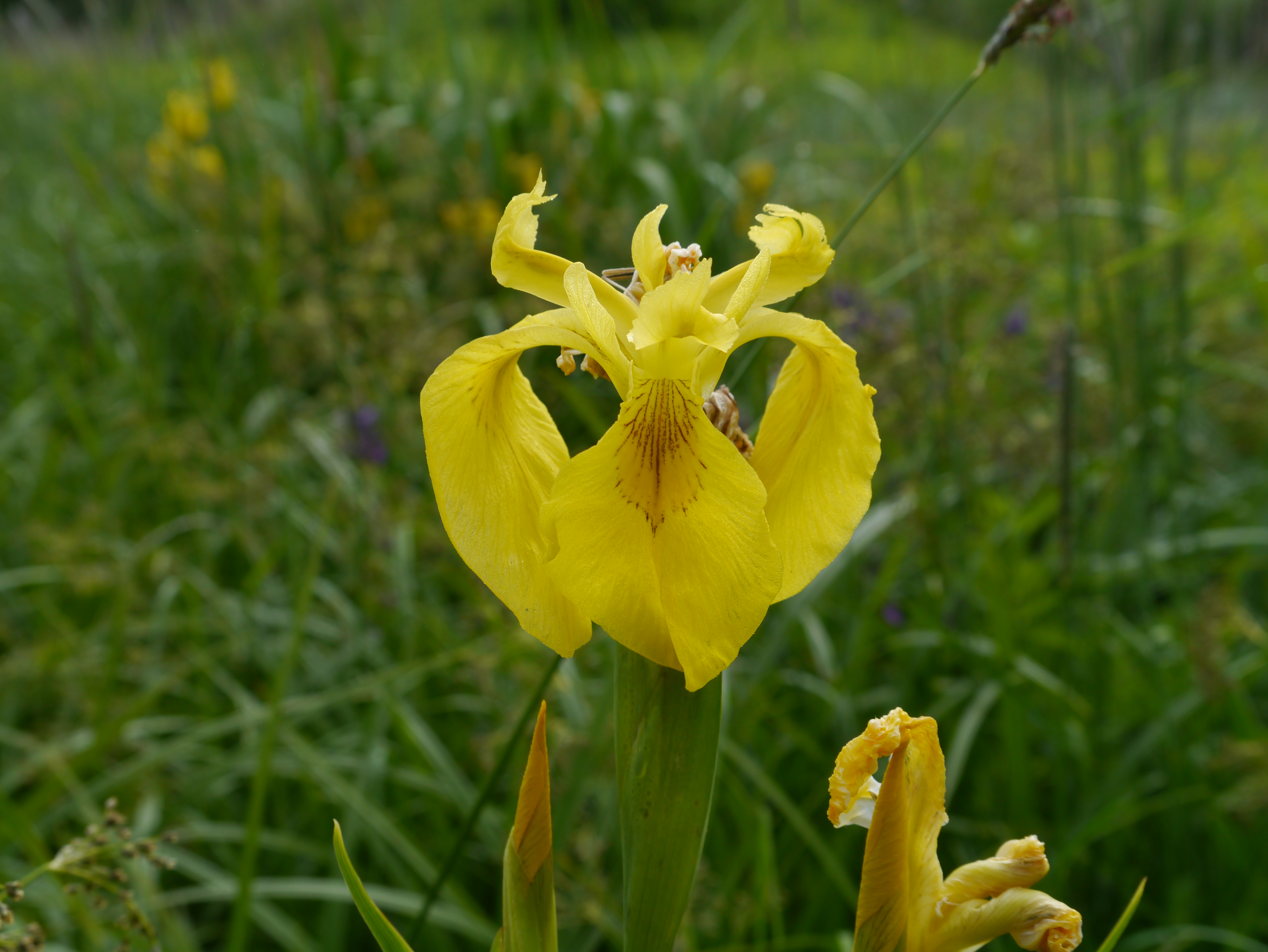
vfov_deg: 30.3
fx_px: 1759
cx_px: 634
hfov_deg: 39.6
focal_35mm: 48
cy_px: 476
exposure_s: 1/250
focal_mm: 24
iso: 160
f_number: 7.1
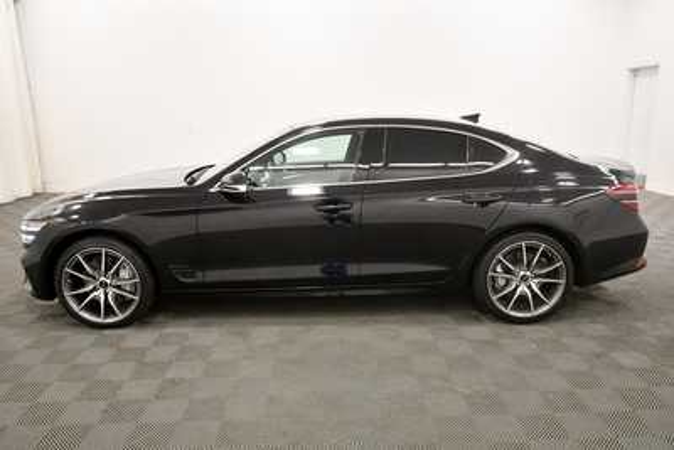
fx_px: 506
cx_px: 337
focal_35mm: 27
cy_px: 225
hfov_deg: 67.4
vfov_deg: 48.0
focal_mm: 18
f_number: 5.3
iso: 1100
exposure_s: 1/125
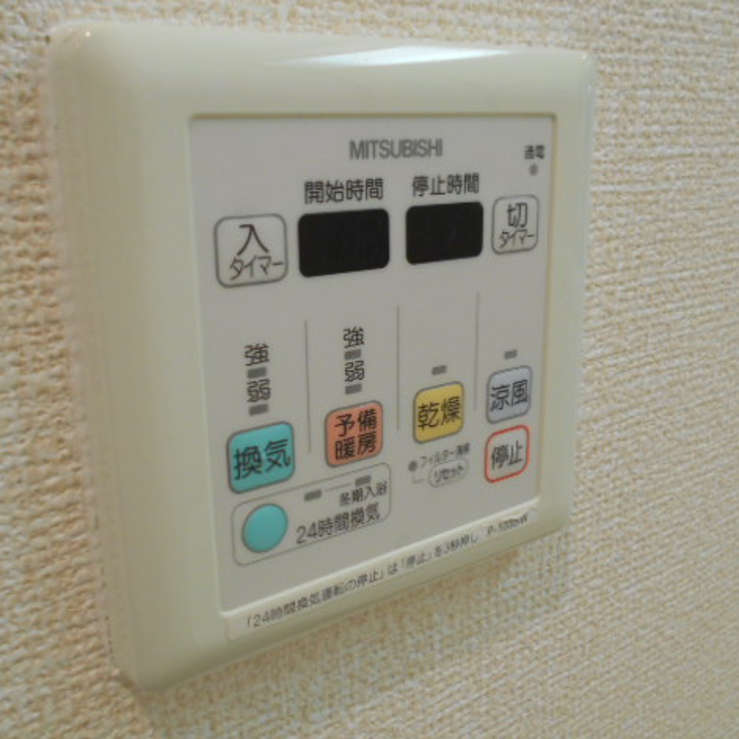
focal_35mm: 36
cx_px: 367
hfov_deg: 46.0
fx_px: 870
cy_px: 364
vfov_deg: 46.0
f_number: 3.4
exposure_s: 1/30
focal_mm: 5.1
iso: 250
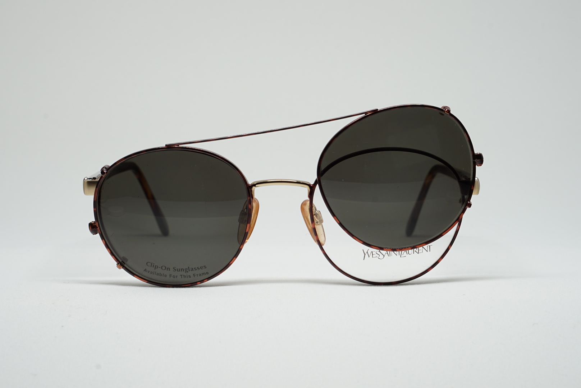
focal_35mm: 75
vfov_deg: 18.2
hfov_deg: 27.0
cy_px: 194
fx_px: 1211
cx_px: 290
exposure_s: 1/2
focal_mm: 50
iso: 100
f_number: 11
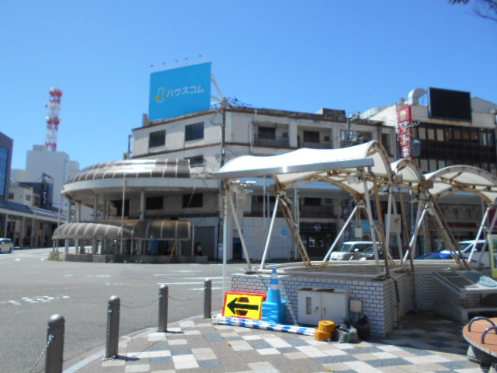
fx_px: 373
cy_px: 186
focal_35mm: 26
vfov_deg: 53.1
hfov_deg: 67.3
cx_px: 248
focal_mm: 4.6
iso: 80
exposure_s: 1/800
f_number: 3.2
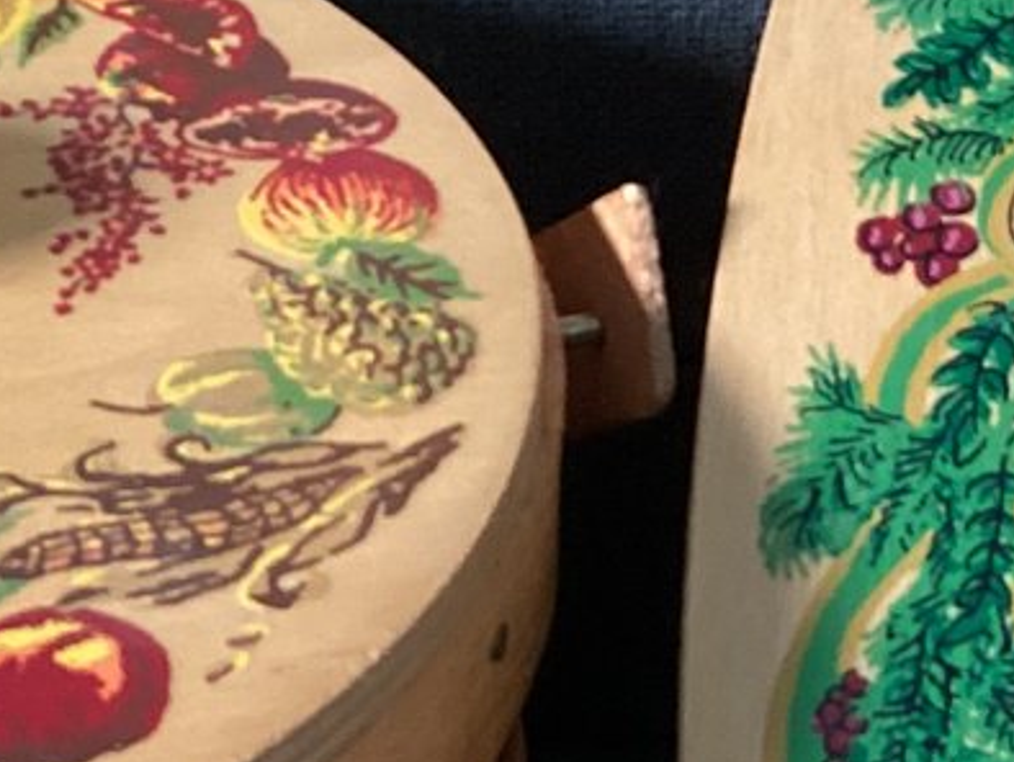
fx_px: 3488
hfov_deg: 16.5
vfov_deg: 12.4
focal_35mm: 119
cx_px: 634
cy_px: 609
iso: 250
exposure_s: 1/40
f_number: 2.4
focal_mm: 3.3
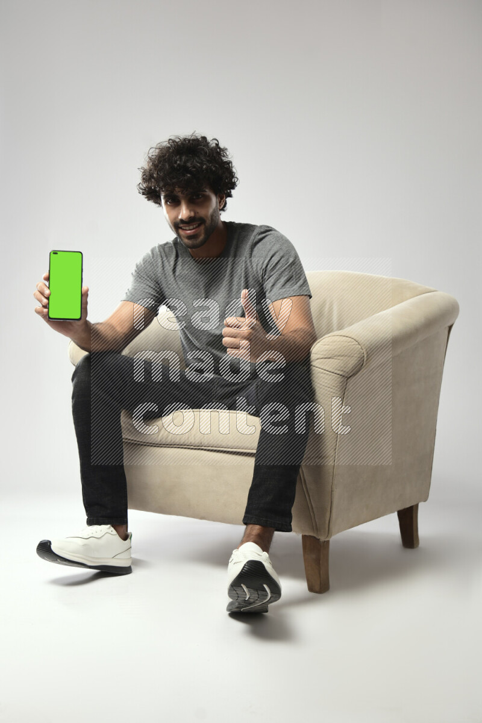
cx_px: 241
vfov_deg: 50.7
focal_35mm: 38
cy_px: 362
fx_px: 763
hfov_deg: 35.1
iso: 400
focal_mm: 38
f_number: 5
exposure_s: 1/125
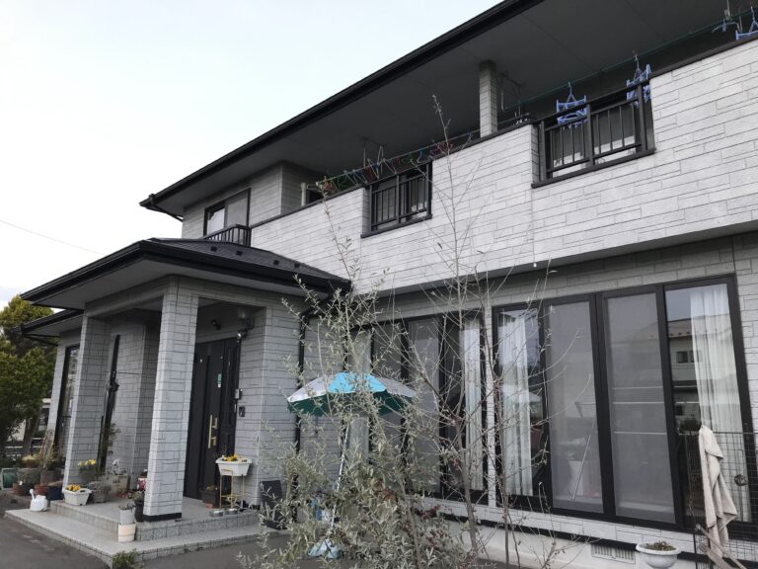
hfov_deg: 63.4
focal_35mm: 28
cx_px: 379
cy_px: 284
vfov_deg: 49.7
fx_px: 613
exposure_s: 1/120
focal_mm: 3.99
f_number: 1.8
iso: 40
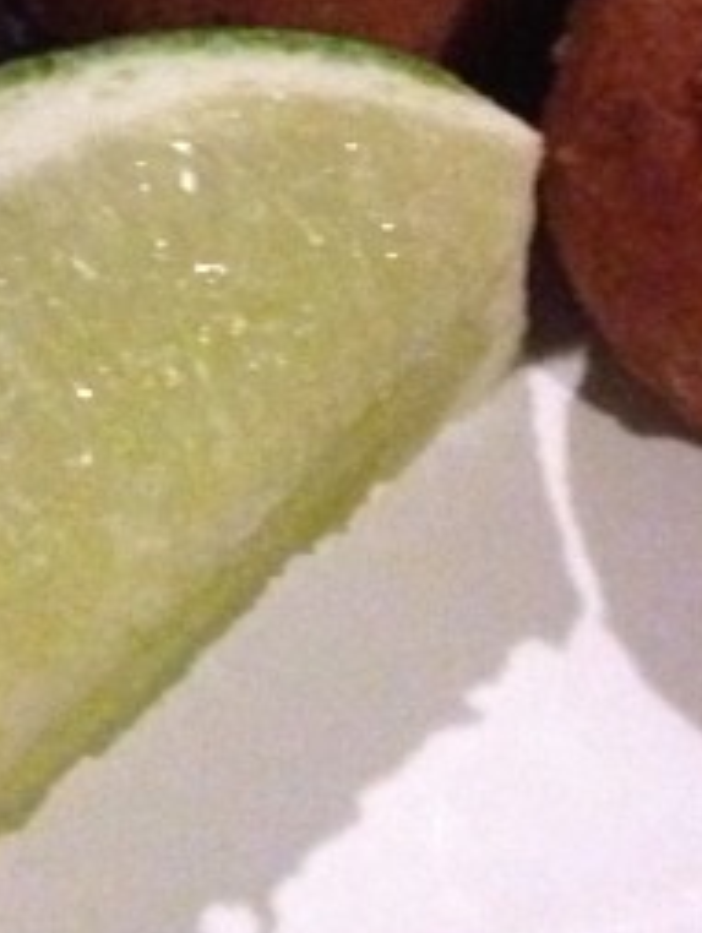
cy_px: -680
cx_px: 15
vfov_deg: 13.5
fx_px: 3590
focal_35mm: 133
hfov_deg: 11.1
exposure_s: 1/15
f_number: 2.4
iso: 800
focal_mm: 4.12
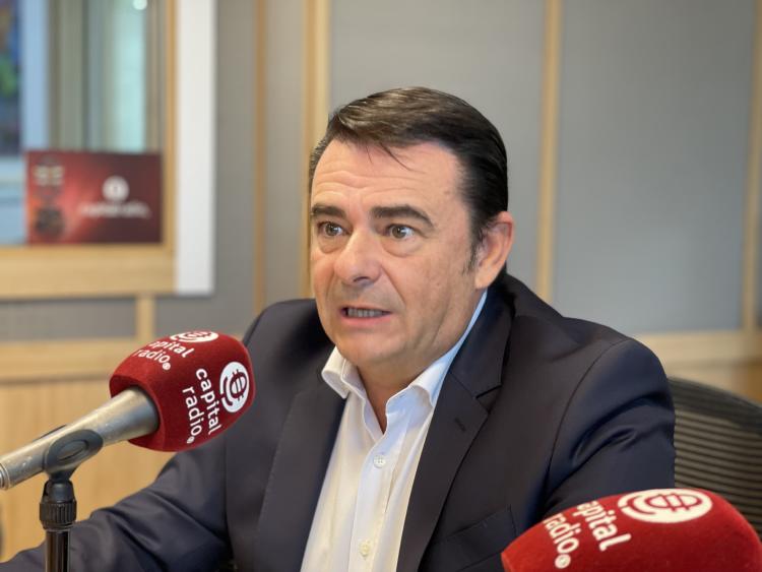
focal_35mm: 64
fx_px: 1409
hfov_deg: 30.3
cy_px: 286
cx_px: 381
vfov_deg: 22.9
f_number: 2.2
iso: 160
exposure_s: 1/50
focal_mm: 7.5
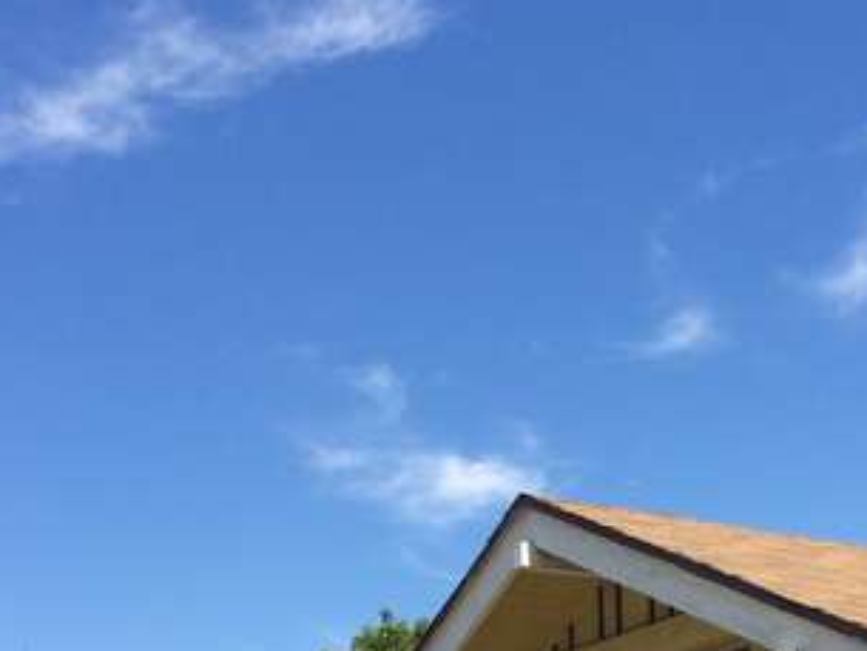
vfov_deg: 19.4
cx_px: 583
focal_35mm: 73
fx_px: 1829
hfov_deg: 26.5
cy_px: 705
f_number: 2.2
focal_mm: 4.15
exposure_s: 1/1953
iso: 32
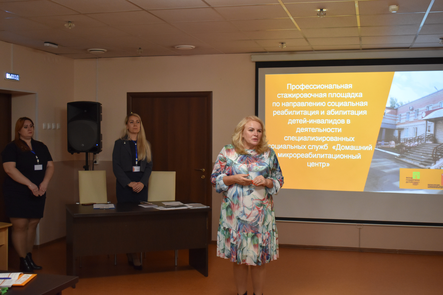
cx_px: 222
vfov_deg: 28.9
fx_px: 572
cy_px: 148
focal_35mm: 46
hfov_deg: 42.3
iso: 1400
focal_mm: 31
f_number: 5
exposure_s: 1/60
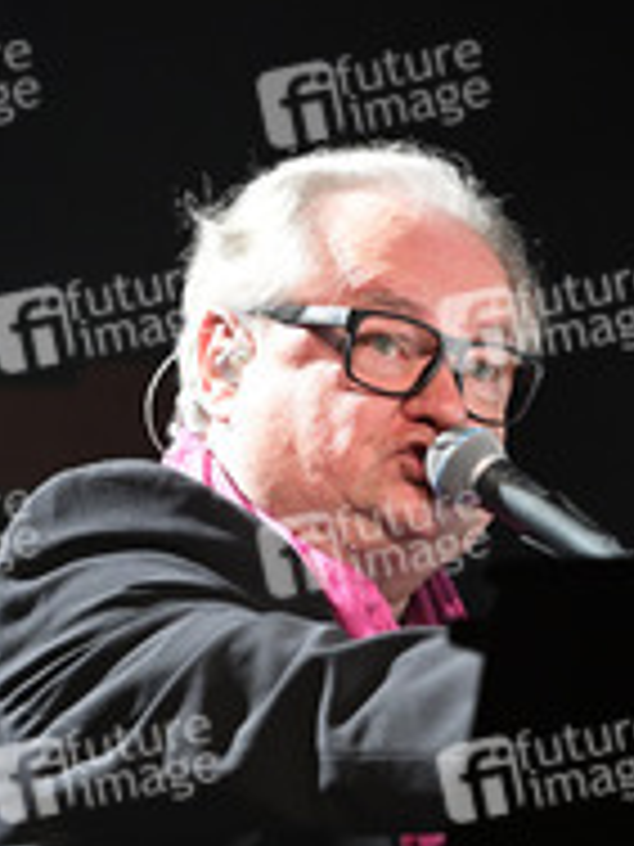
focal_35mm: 438
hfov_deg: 3.4
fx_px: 10696
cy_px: 657
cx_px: 434
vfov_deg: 4.5
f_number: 3.2
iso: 1600
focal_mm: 190
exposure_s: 1/500
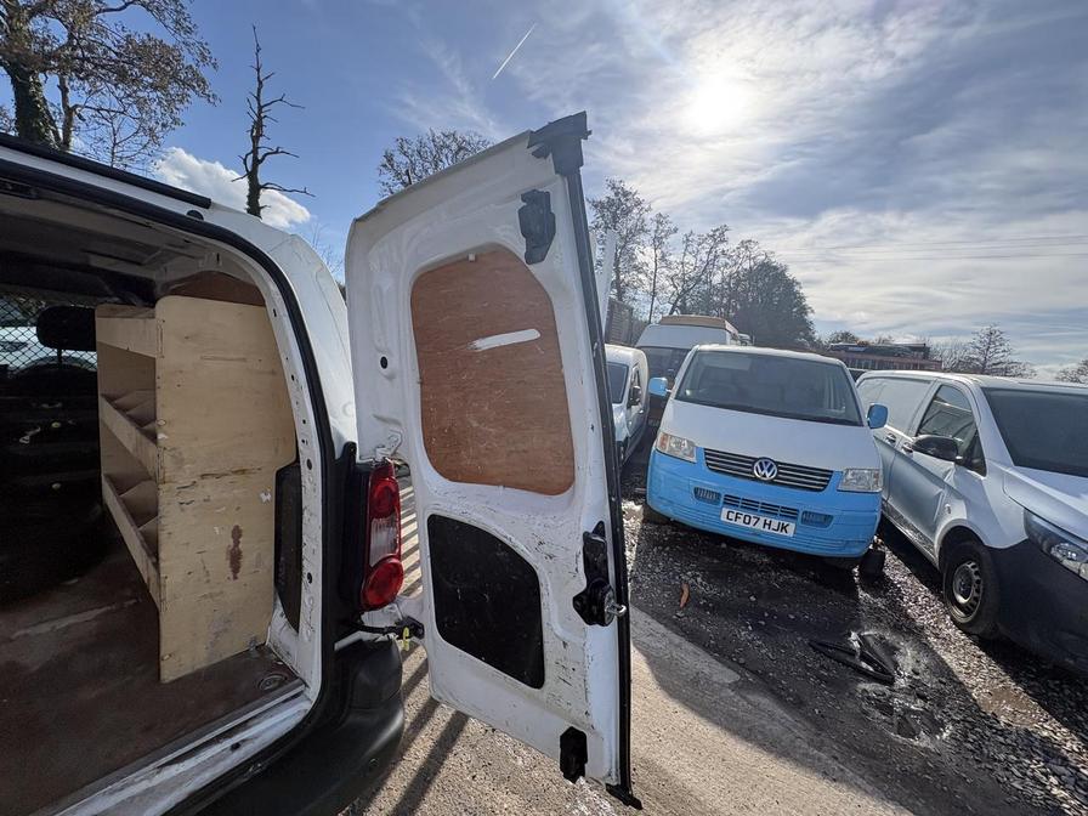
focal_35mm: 14
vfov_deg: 85.7
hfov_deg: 102.1
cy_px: 408
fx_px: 440
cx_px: 544
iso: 50
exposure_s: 1/1420
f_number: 2.2
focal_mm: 2.22
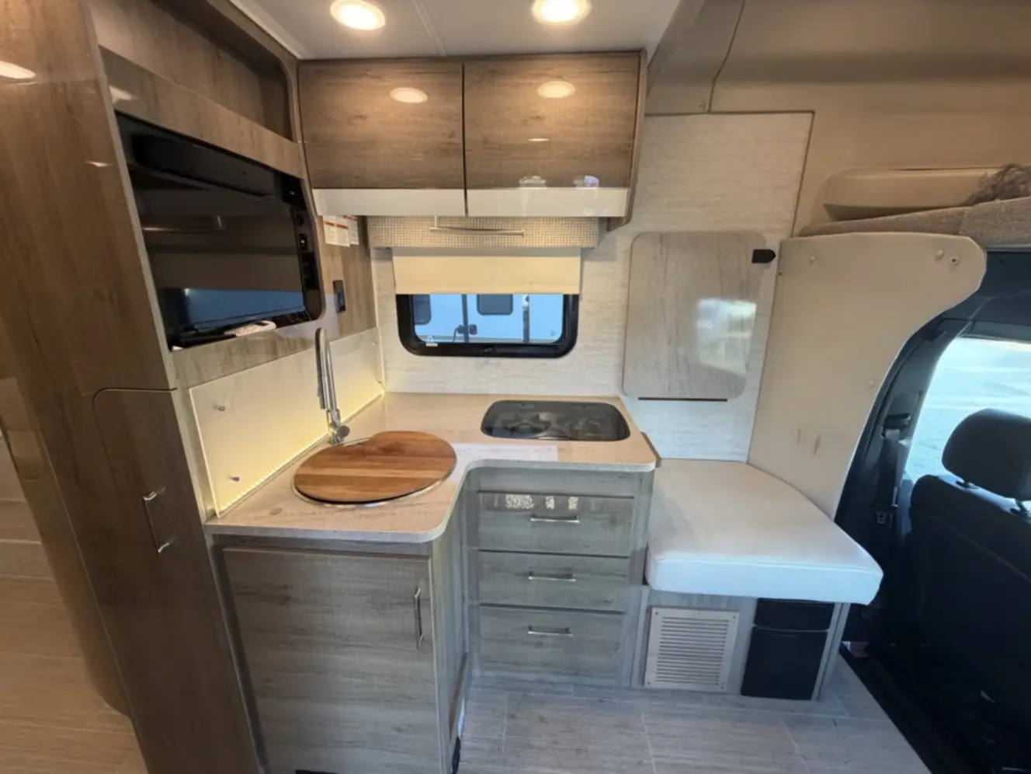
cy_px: 387
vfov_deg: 85.7
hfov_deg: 102.1
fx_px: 417
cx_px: 516
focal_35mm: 14
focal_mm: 2.22
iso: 320
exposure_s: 1/117
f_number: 2.2
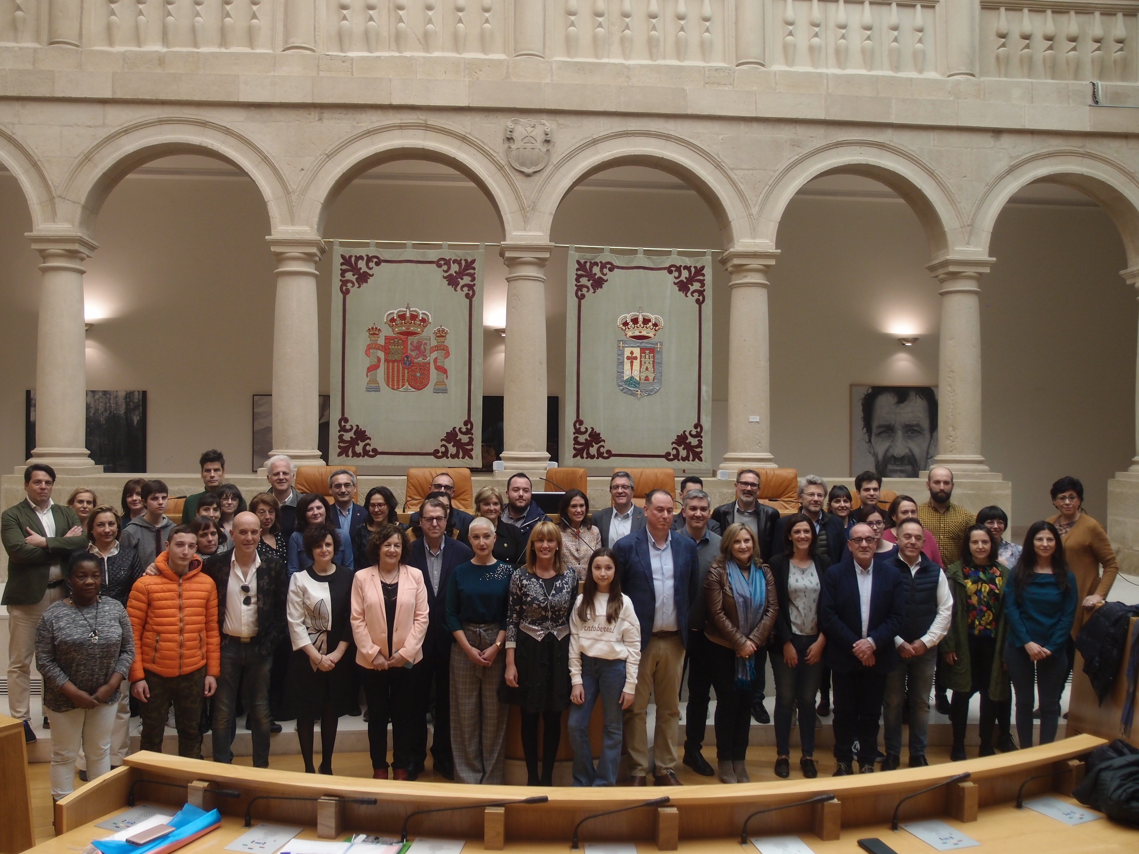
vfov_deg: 46.8
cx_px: 570
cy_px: 427
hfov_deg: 60.0
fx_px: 987
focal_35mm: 30
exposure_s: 1/60
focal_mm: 6.48
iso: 125
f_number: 1.9
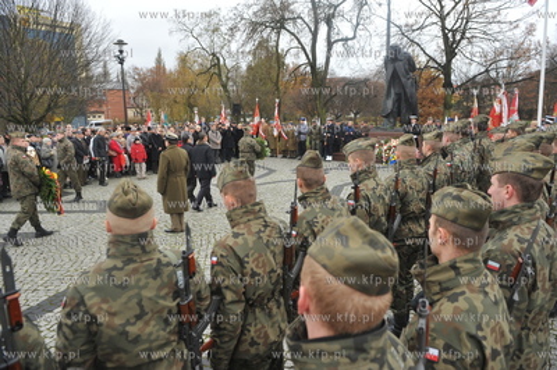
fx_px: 371
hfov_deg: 73.8
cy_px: 185
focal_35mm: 24
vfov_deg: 53.1
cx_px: 278
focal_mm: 24
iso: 800
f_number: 5.6
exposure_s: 1/200
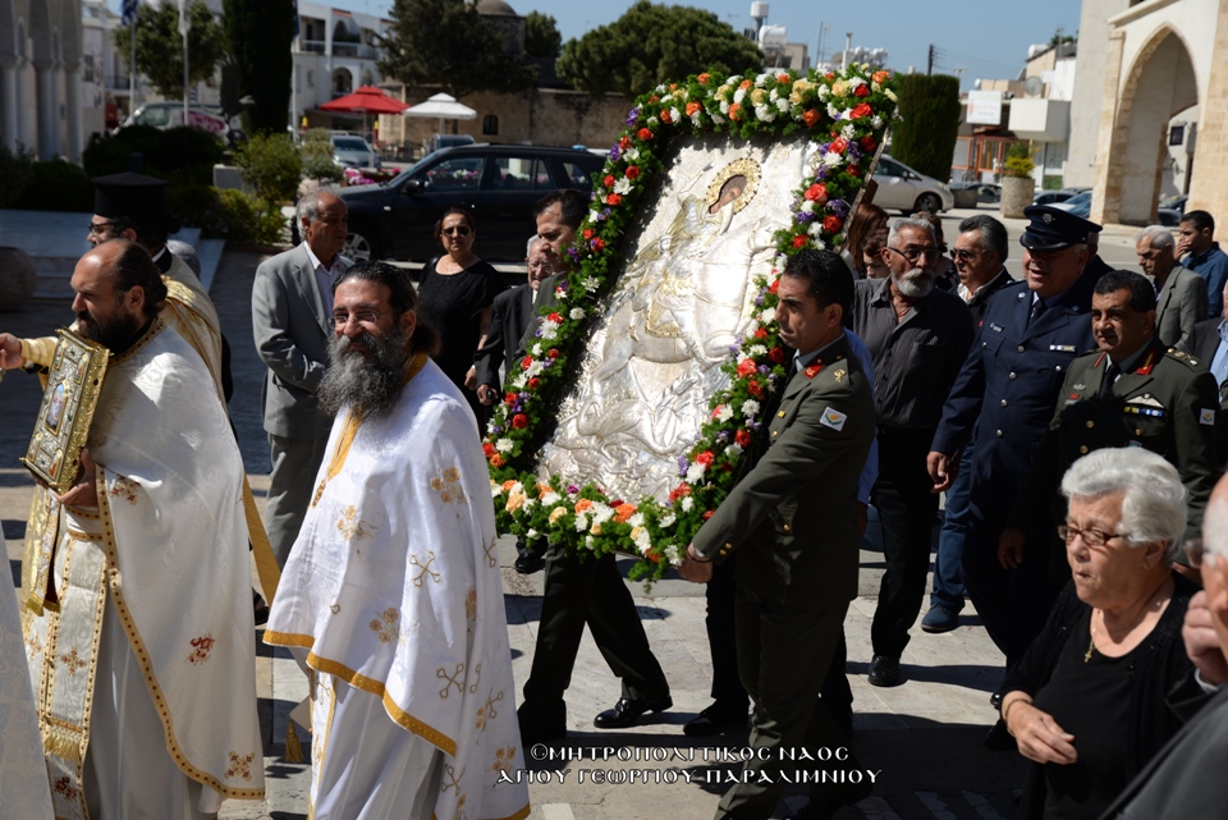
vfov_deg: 28.1
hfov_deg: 41.1
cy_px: 410
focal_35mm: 48
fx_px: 1638
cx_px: 614
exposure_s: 1/640
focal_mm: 48
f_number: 7.1
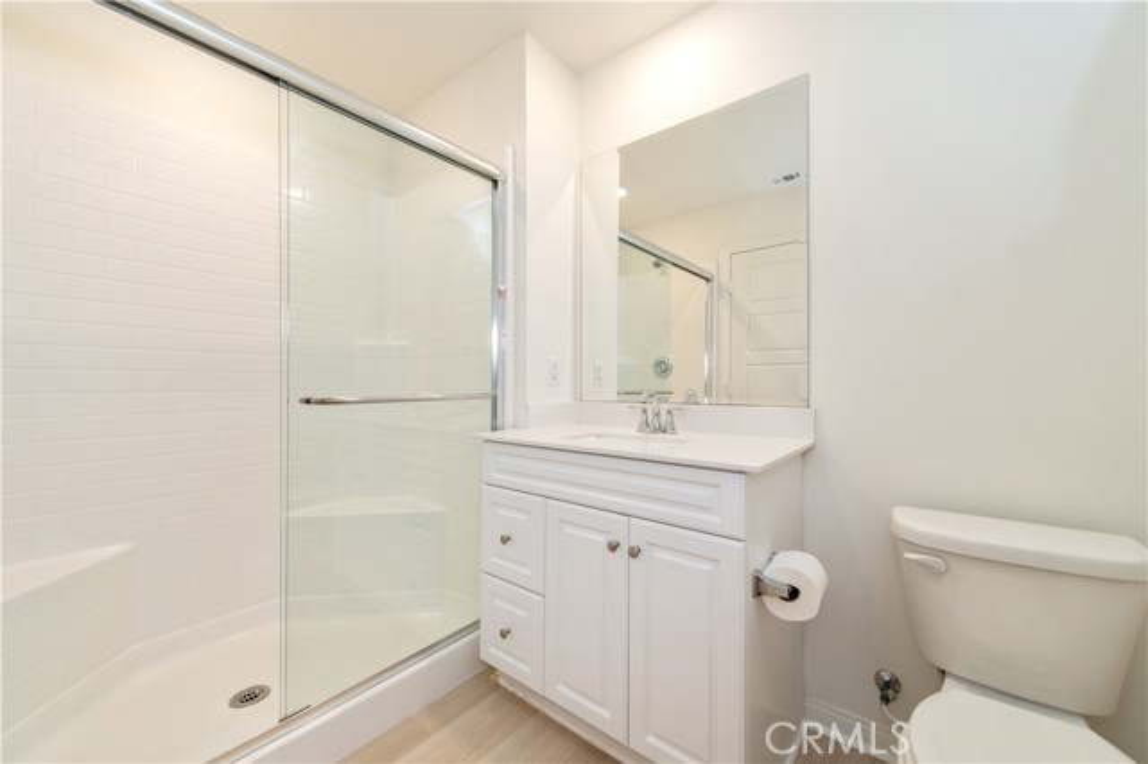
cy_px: 382
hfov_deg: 104.3
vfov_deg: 81.1
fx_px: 446
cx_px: 574
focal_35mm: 14
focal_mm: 14
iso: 360
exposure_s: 1/60
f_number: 4
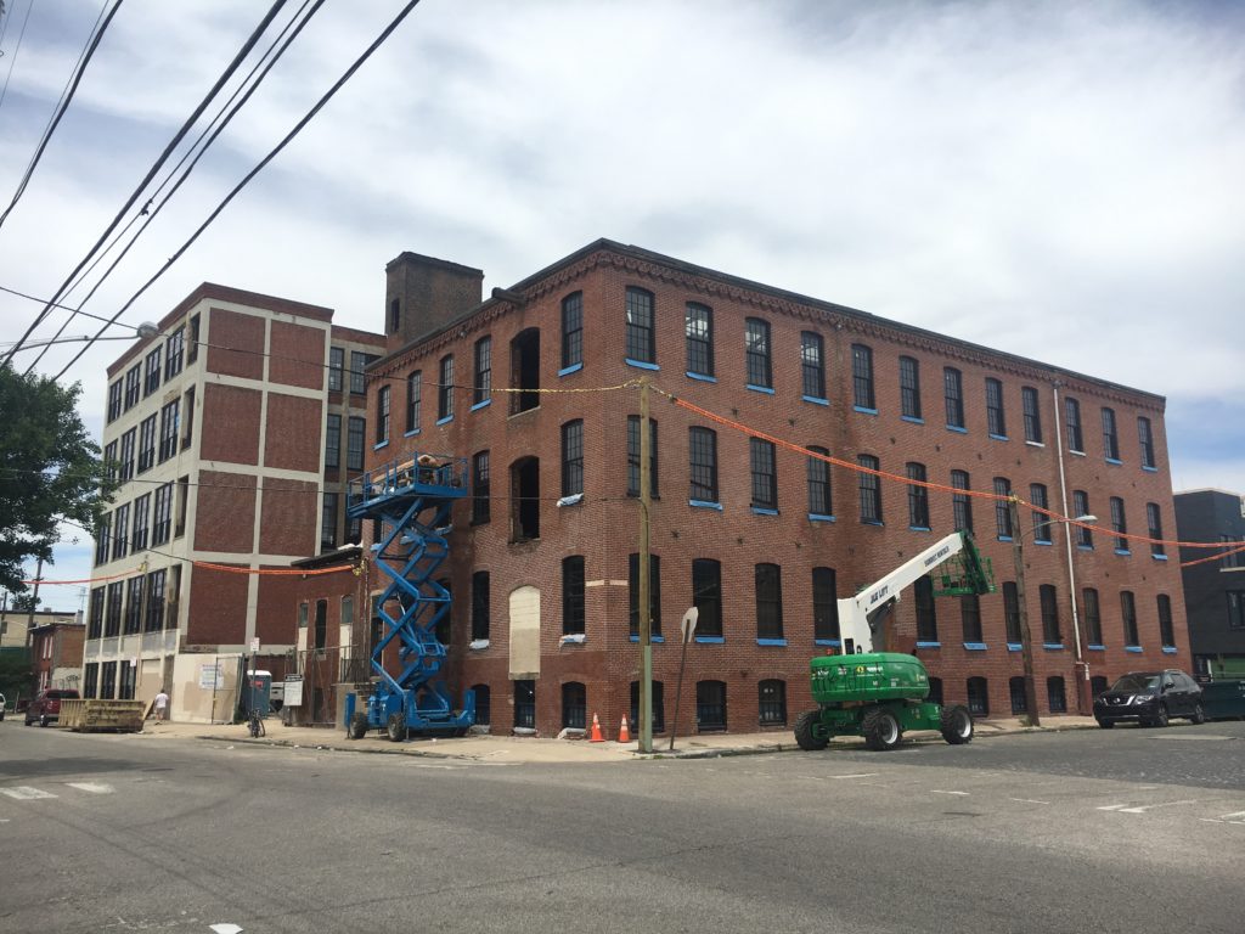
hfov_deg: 61.7
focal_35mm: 29
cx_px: 622
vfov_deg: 48.2
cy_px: 467
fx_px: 1043
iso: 25
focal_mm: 4.15
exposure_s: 1/2198
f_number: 2.2
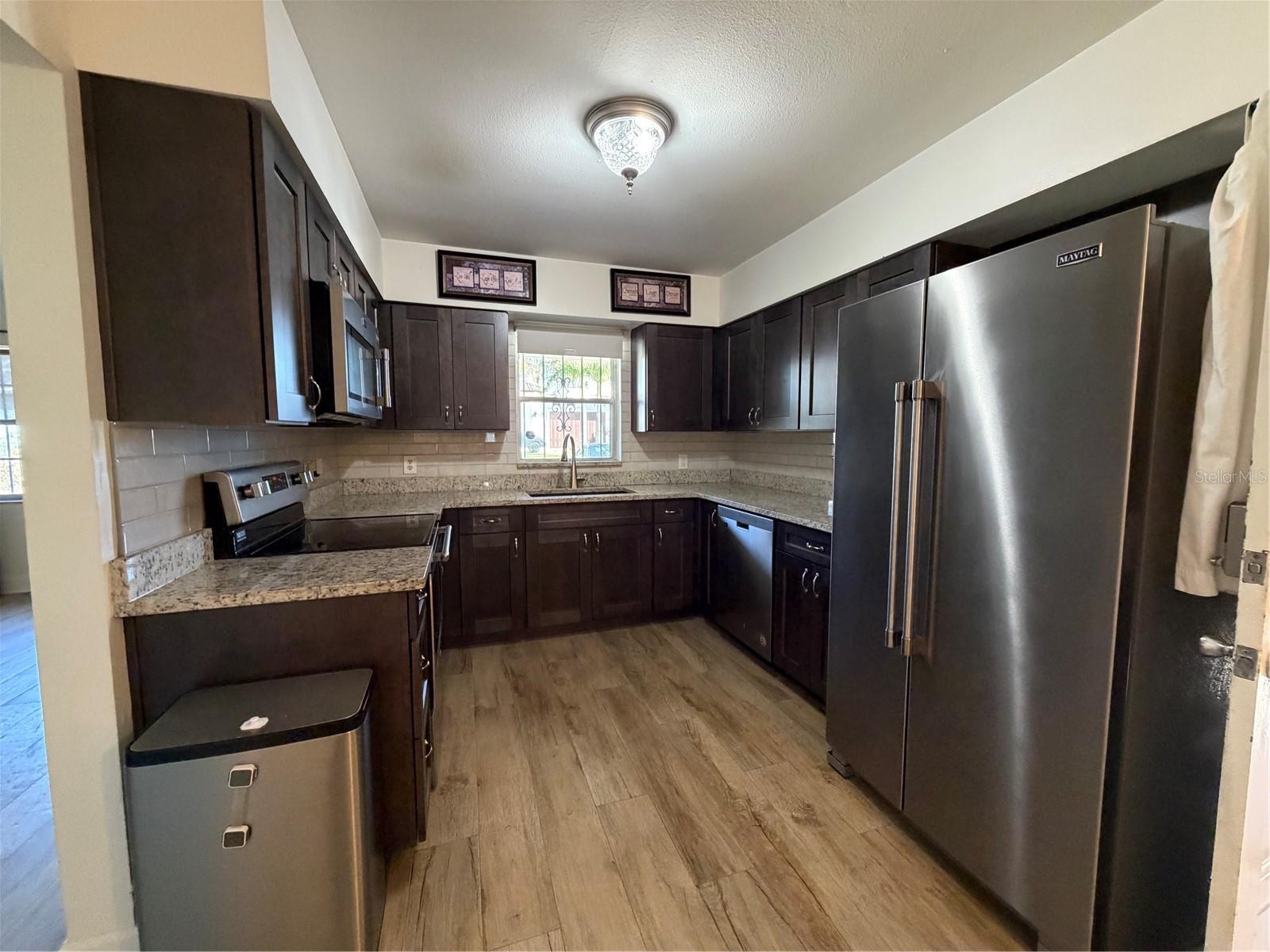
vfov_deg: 85.7
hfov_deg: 102.1
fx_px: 514
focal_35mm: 14
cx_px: 635
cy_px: 476
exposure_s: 1/60
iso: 500
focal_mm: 2.22
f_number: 2.2
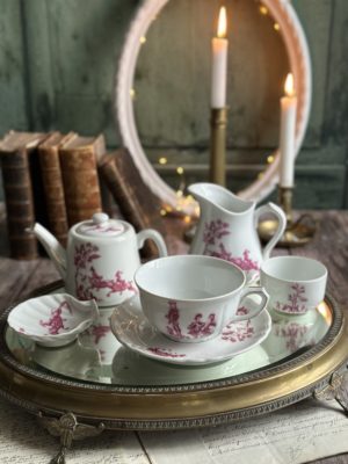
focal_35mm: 48
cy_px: 232
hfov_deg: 30.3
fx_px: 643
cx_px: 174
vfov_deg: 39.7
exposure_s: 1/60
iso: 160
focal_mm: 6.86
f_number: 1.78
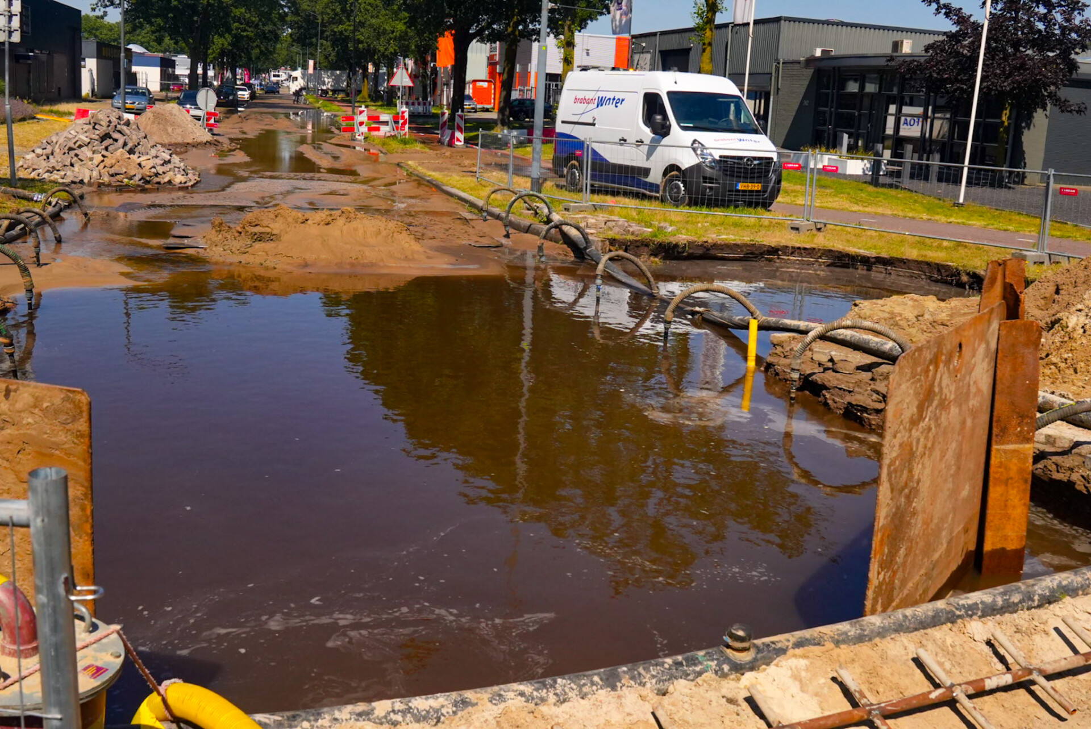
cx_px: 546
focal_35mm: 36
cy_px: 364
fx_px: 1092
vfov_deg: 36.9
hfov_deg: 53.1
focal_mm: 24
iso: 1000
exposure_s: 1/3200
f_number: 9
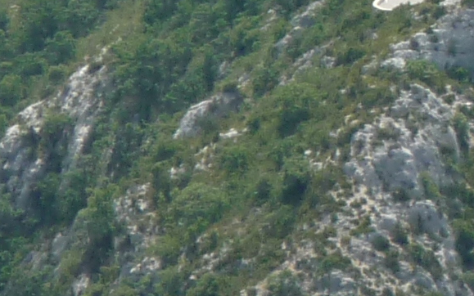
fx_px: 8630
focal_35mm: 668
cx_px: 1470
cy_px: -261
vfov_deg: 2.0
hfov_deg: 3.1
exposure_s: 1/200
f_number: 5.7
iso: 100
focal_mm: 17.5
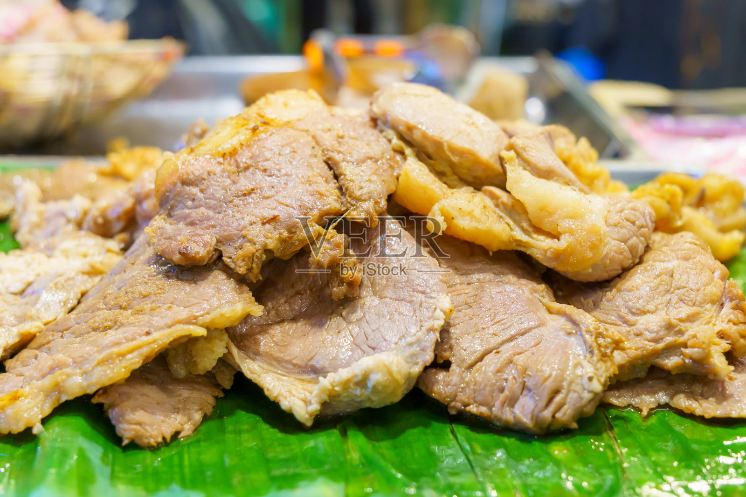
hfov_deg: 45.0
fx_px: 901
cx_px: 373
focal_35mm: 44
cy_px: 248
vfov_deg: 30.9
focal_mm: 29
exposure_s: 1/100
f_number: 2.8
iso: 1000
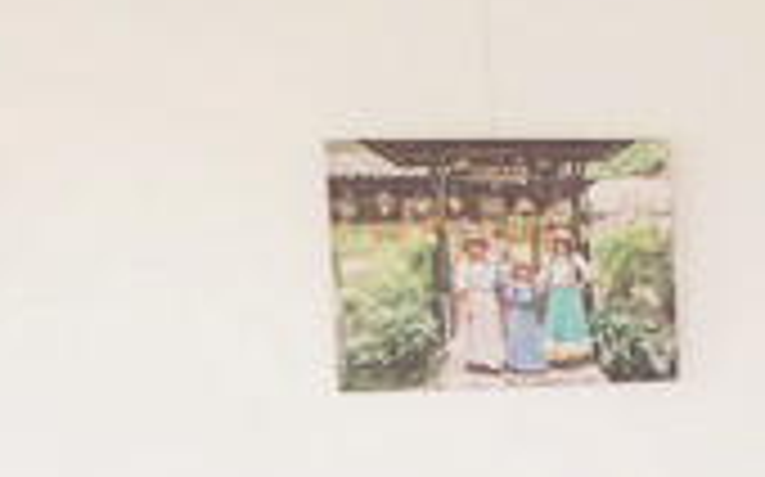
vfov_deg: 9.1
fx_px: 2896
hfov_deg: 13.6
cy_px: 767
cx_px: 1354
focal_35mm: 139
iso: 160
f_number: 4
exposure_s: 1/100
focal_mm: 11
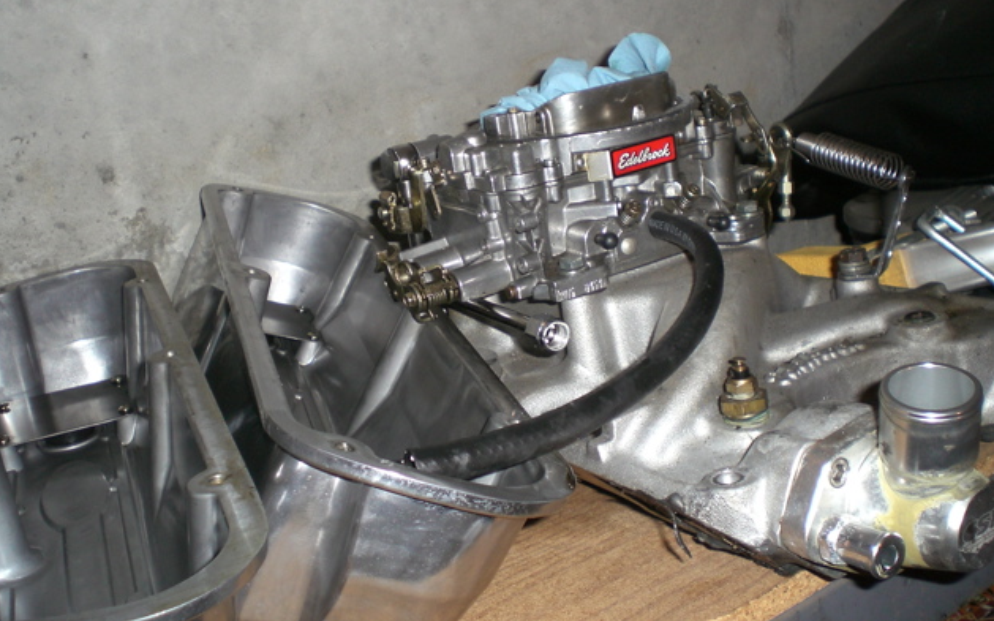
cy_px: 265
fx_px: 1111
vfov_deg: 31.2
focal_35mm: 41
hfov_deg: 48.2
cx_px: 496
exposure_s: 1/60
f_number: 3.1
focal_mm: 6.3
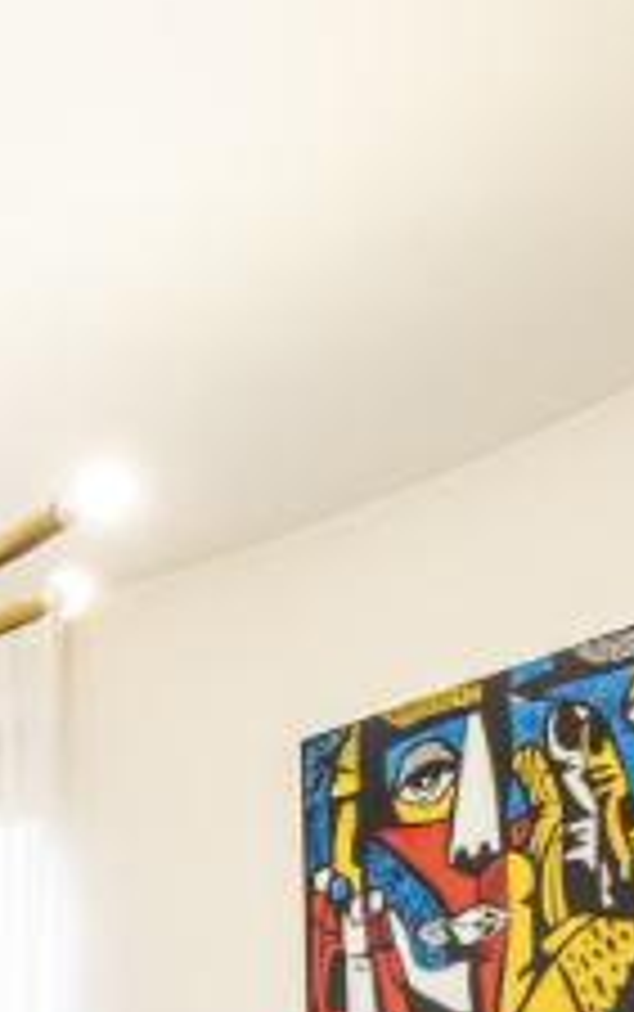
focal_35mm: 66
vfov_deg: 26.3
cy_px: 1327
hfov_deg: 13.4
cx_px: -958
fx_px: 1821
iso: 400
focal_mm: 7
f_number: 4
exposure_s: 1/125
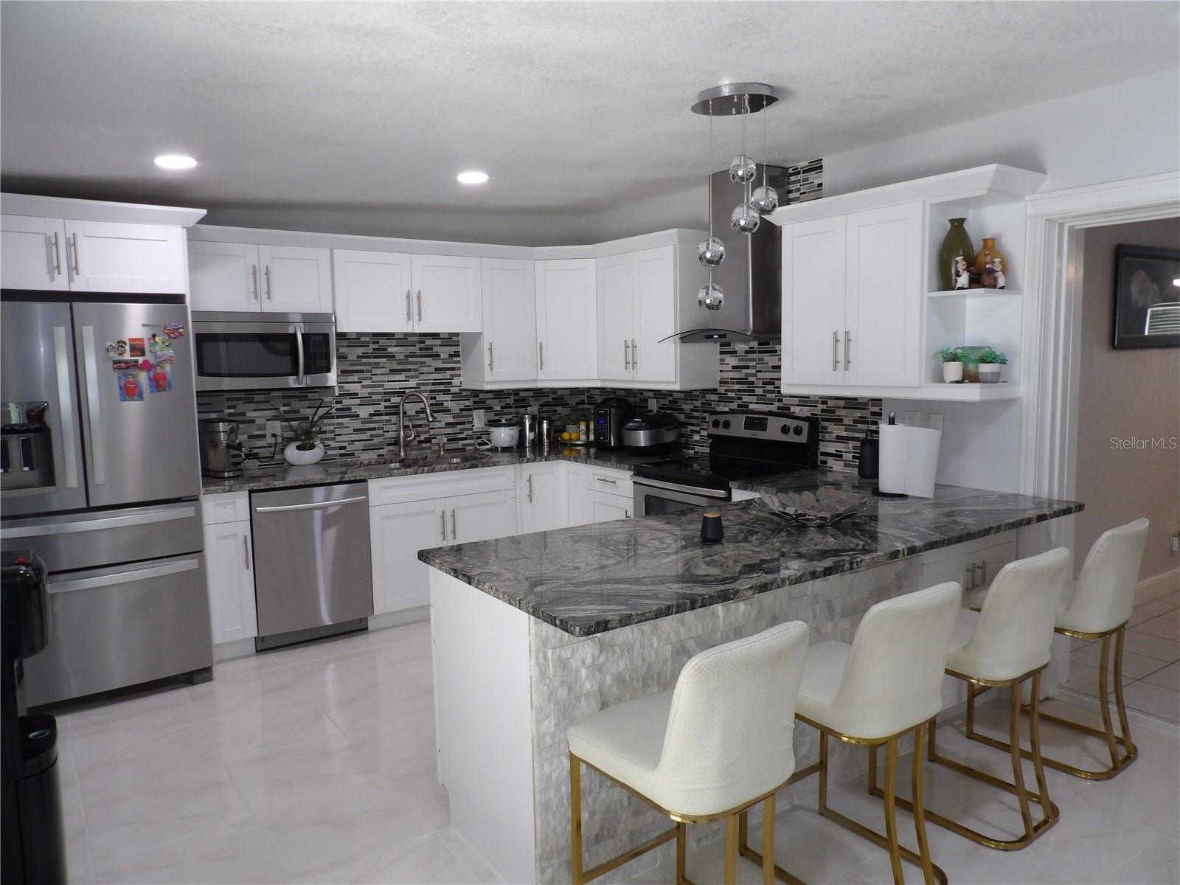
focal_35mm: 24
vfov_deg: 56.8
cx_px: 590
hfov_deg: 71.6
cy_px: 442
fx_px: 818
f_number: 3.2
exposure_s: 1/33
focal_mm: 4.3
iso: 200
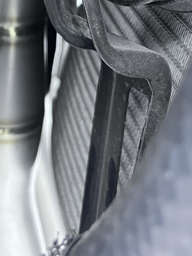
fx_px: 518
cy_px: -19
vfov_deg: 25.9
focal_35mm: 70
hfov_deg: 19.8
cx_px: -38
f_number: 1.6
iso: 500
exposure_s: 1/50
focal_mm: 5.1
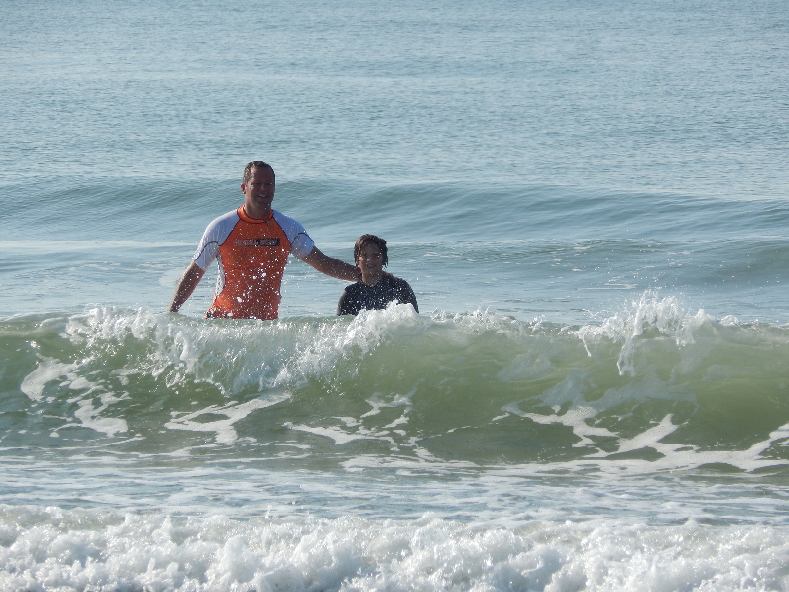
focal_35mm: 430
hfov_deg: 4.6
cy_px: 296
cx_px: 394
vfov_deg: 3.5
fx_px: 9801
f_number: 5.7
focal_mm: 76.4
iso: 125
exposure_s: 1/800
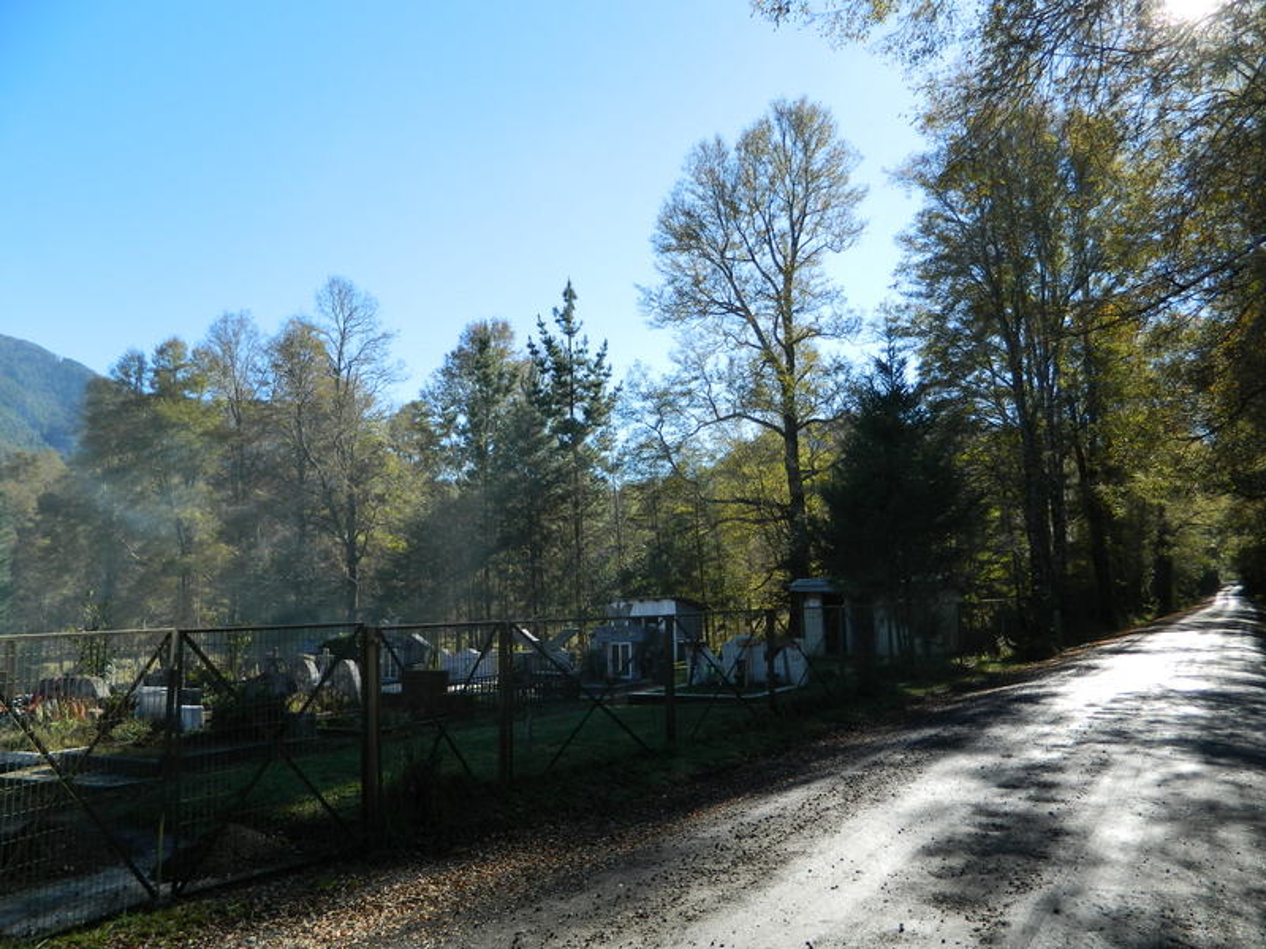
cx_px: 633
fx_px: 914
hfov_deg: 69.4
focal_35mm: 25
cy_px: 474
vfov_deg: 54.9
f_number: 3.1
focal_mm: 4.5
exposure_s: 1/400
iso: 80
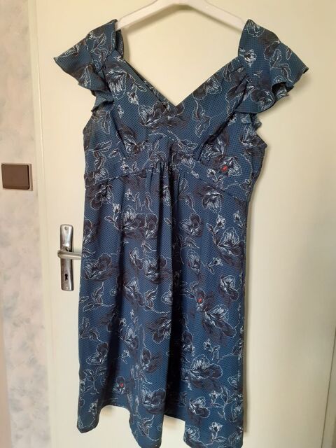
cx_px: 168
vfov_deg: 65.3
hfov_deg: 51.4
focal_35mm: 27
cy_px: 224
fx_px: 349
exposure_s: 1/33
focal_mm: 3.6
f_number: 1.9
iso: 200
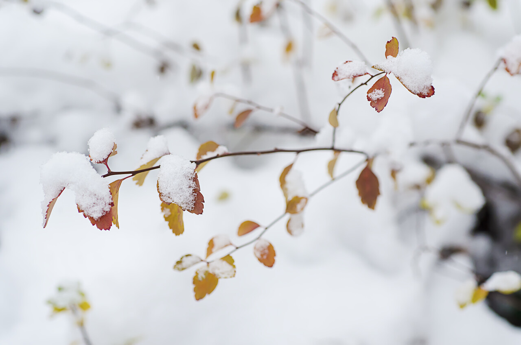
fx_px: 1300
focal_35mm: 90
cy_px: 172
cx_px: 260
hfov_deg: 22.7
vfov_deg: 15.1
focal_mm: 60
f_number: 4.5
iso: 320
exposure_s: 1/500
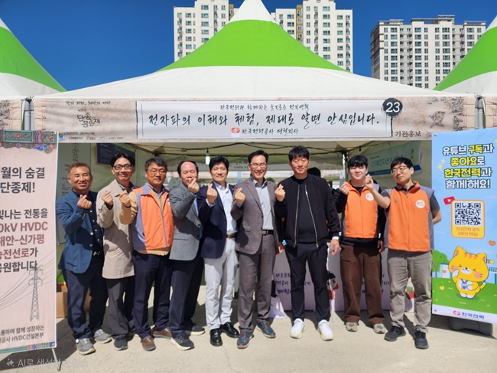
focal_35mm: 23
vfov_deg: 58.8
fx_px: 330
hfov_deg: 73.9
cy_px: 186
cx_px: 248
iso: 12
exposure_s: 1/1667
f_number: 1.8
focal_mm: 6.4
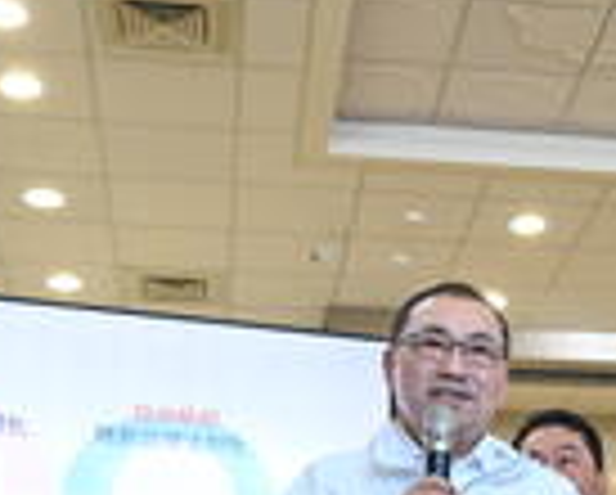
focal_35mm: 86
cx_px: 544
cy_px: 430
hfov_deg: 21.6
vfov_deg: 17.6
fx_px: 1577
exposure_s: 1/125
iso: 640
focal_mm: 31.5
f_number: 4
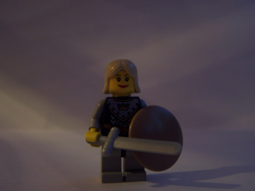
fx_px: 280
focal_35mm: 38
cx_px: 128
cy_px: 96
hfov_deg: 49.0
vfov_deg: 37.7
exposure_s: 1/8
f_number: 2.8
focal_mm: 6.3
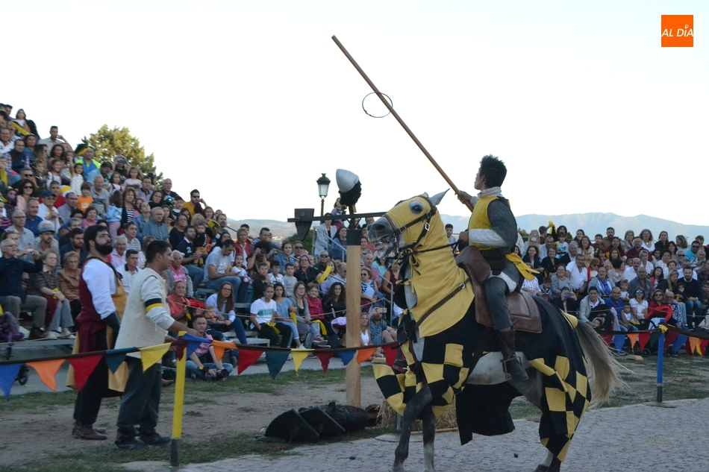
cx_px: 354
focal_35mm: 78
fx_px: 1536
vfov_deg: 17.5
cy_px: 236
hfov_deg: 26.0
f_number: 11
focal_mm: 52
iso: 3200
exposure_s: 1/500
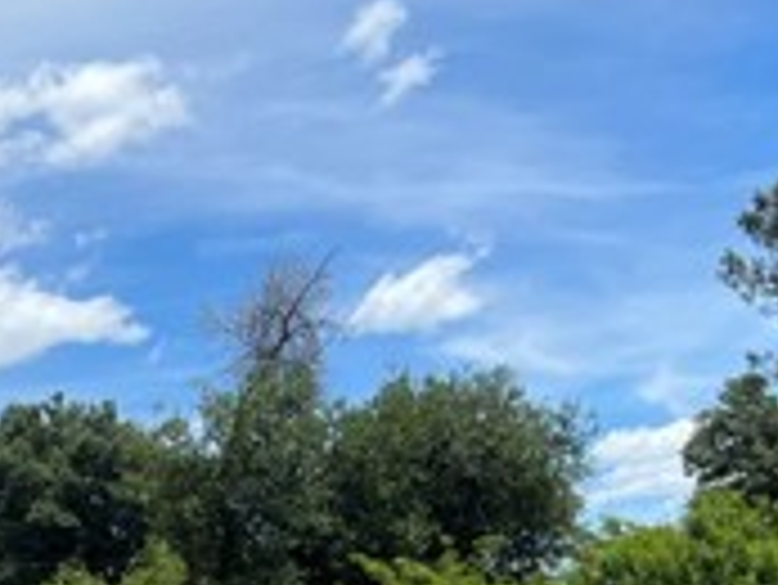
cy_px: 706
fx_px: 2159
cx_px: -175
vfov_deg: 14.9
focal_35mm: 96
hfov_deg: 19.2
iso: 50
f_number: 1.6
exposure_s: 1/3623
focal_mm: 5.1
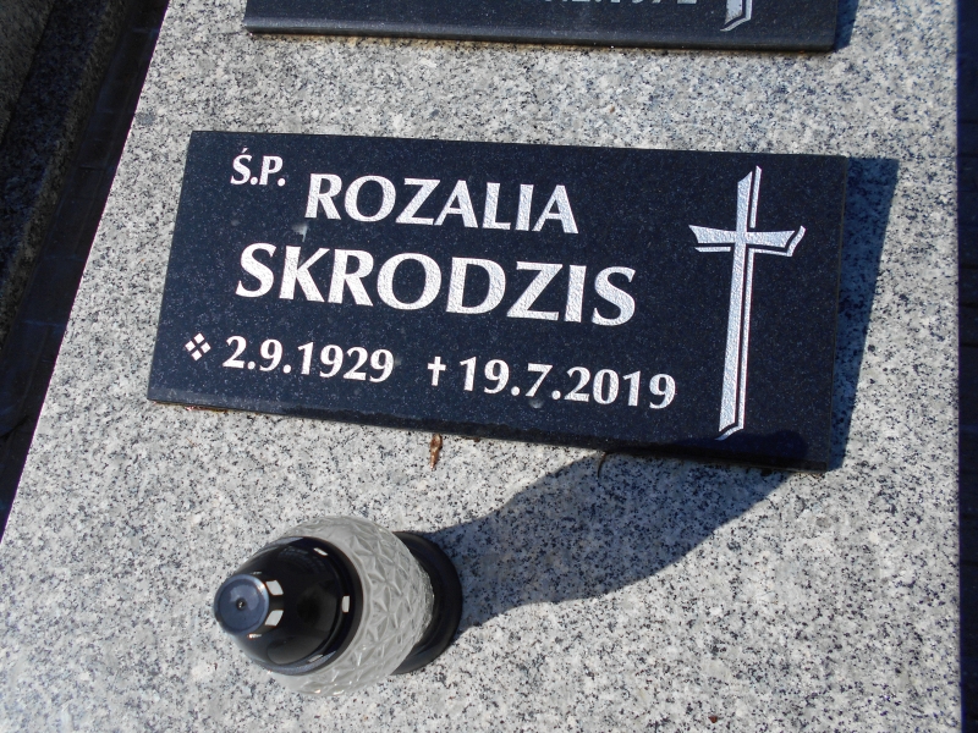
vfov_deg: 53.1
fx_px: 735
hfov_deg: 67.3
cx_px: 489
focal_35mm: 26
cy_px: 366
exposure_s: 1/1000
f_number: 3.2
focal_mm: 4.6
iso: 80
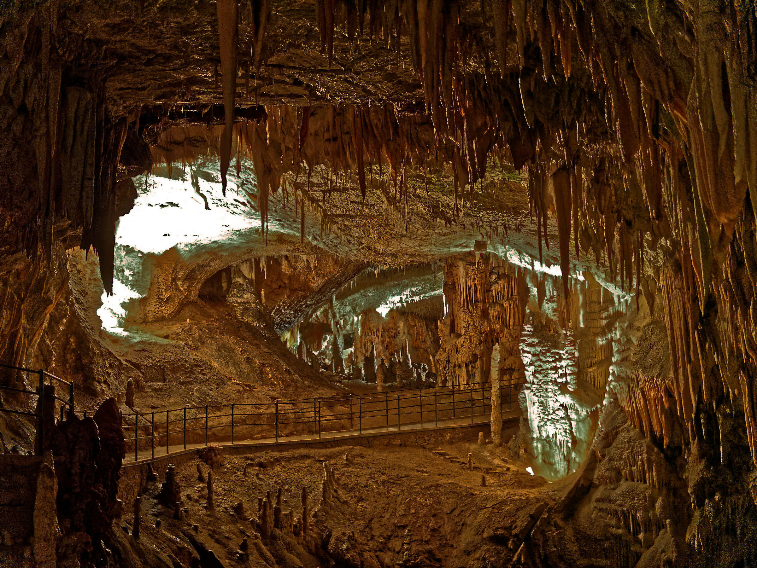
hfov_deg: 38.2
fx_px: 1094
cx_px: 378
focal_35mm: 50
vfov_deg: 29.1
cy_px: 284
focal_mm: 25
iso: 3200
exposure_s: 1/13
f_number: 1.4
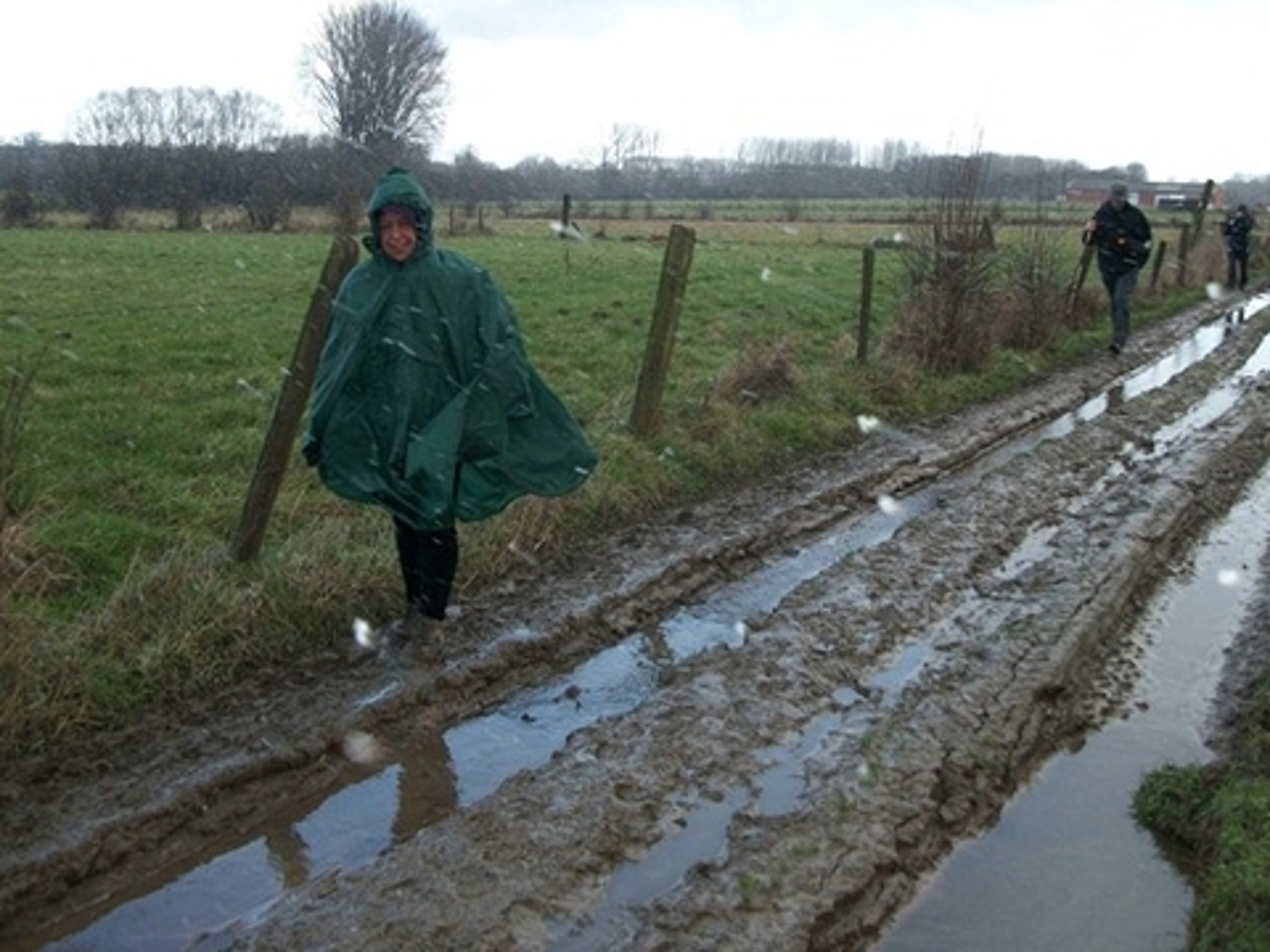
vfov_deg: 35.8
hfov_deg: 46.8
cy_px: 378
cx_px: 651
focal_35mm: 40
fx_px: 1468
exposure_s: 1/250
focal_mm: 5.7
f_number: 2.9
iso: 80
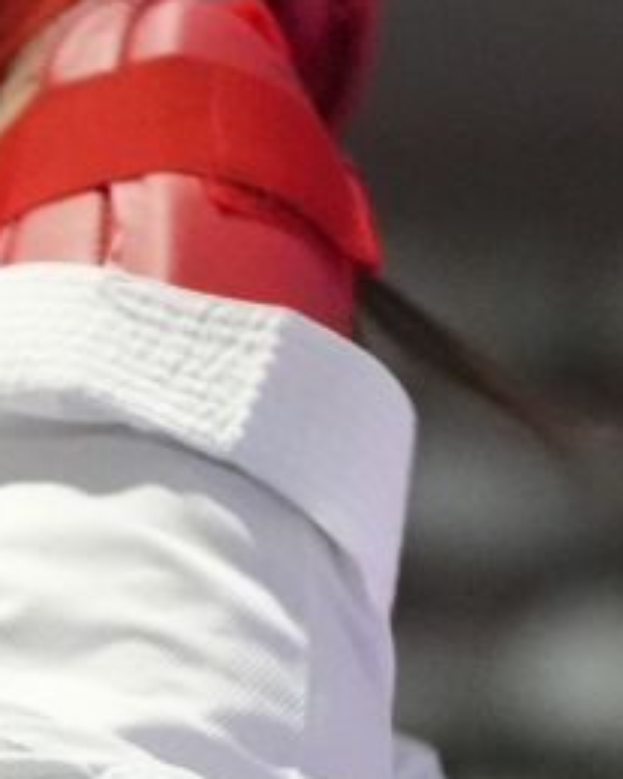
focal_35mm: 712
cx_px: -599
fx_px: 16420
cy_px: 1654
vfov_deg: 2.7
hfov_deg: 2.2
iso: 12800
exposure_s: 1/800
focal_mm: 109
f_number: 2.8
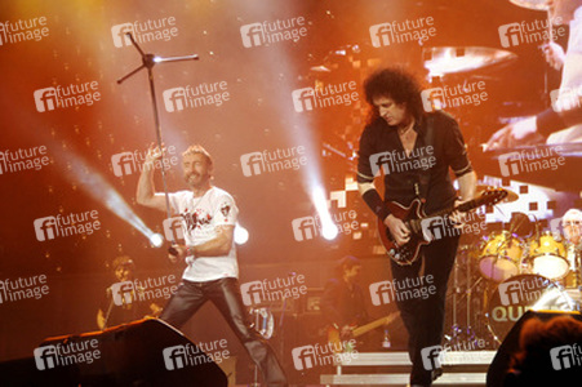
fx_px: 1333
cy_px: 194
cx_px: 291
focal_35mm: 82
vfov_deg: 16.5
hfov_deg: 24.6
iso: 1250
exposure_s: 1/400
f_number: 4.5
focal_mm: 55
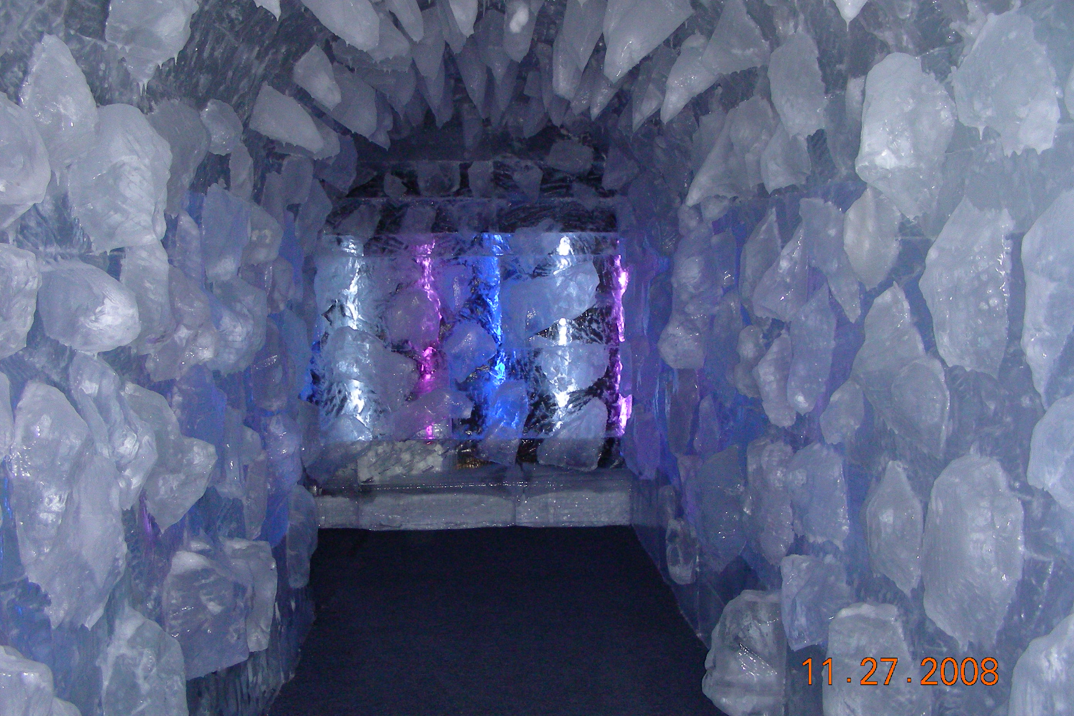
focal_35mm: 40
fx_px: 1193
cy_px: 349
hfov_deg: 48.5
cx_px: 531
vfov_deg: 33.4
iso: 200
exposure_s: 1/60.1
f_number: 3.5
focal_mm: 6.3
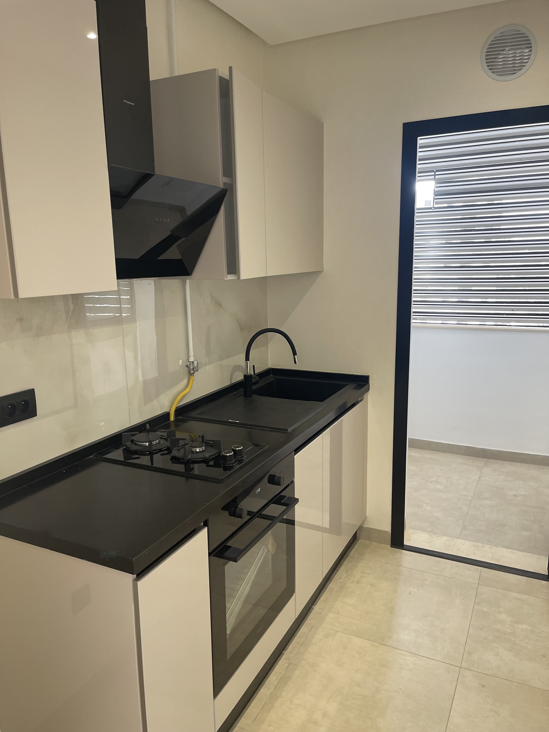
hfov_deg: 53.1
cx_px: 274
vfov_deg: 67.3
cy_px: 366
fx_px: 550
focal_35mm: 26
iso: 125
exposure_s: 1/119
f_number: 1.6
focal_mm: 5.1
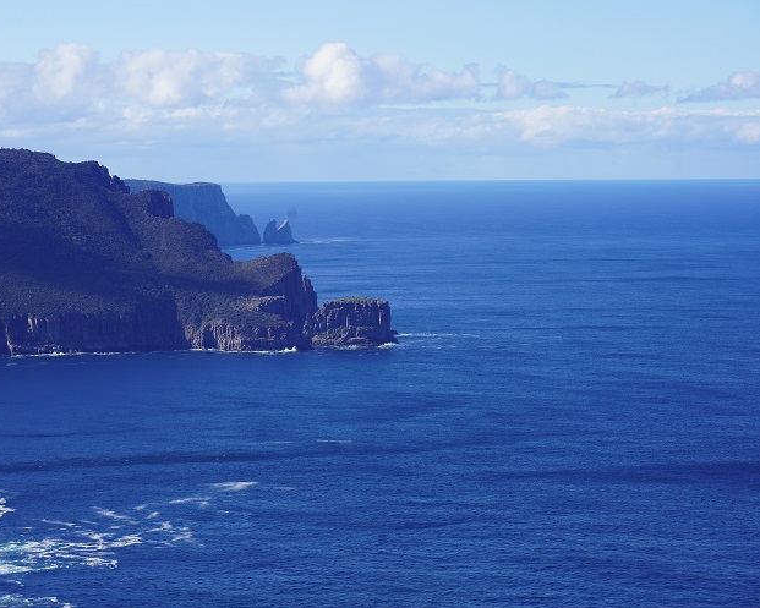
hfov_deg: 16.1
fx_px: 2677
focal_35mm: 119
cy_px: 305
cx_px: 307
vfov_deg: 13.0
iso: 100
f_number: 8
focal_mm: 105
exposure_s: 1/250
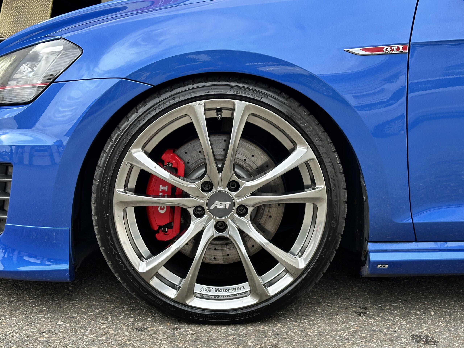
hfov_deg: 39.7
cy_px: 174
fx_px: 643
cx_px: 232
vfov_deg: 30.3
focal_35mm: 48
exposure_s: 1/604
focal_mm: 6.86
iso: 64
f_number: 1.78
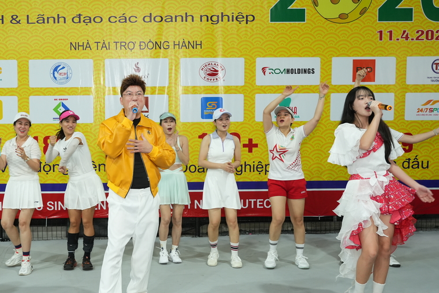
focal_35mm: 47
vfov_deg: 28.5
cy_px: 133
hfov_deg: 41.0
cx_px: 136
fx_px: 576
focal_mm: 29.8
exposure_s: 1/160
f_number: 3.5
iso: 1250
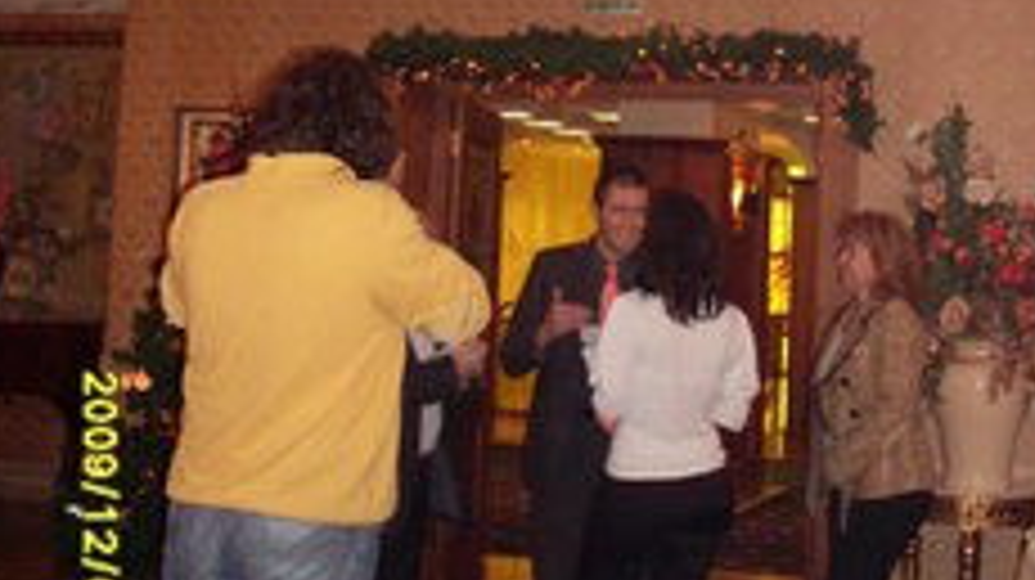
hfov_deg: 29.3
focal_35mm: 72
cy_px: -22
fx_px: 1975
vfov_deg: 16.3
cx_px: 644
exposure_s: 1/45
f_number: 2.8
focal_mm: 6.3
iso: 240
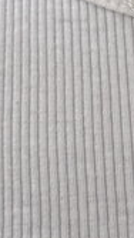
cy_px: 81
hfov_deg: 7.1
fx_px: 1054
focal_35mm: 167
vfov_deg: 12.9
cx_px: 210
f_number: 1.78
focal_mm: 6.76
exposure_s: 1/236
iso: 80
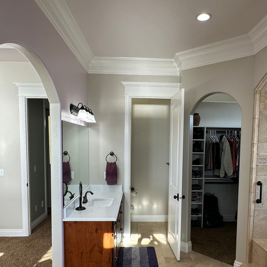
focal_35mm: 28
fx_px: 244
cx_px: 146
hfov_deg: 57.2
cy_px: 160
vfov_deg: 56.9
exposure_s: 1/120
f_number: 2.2
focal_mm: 2.22
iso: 50
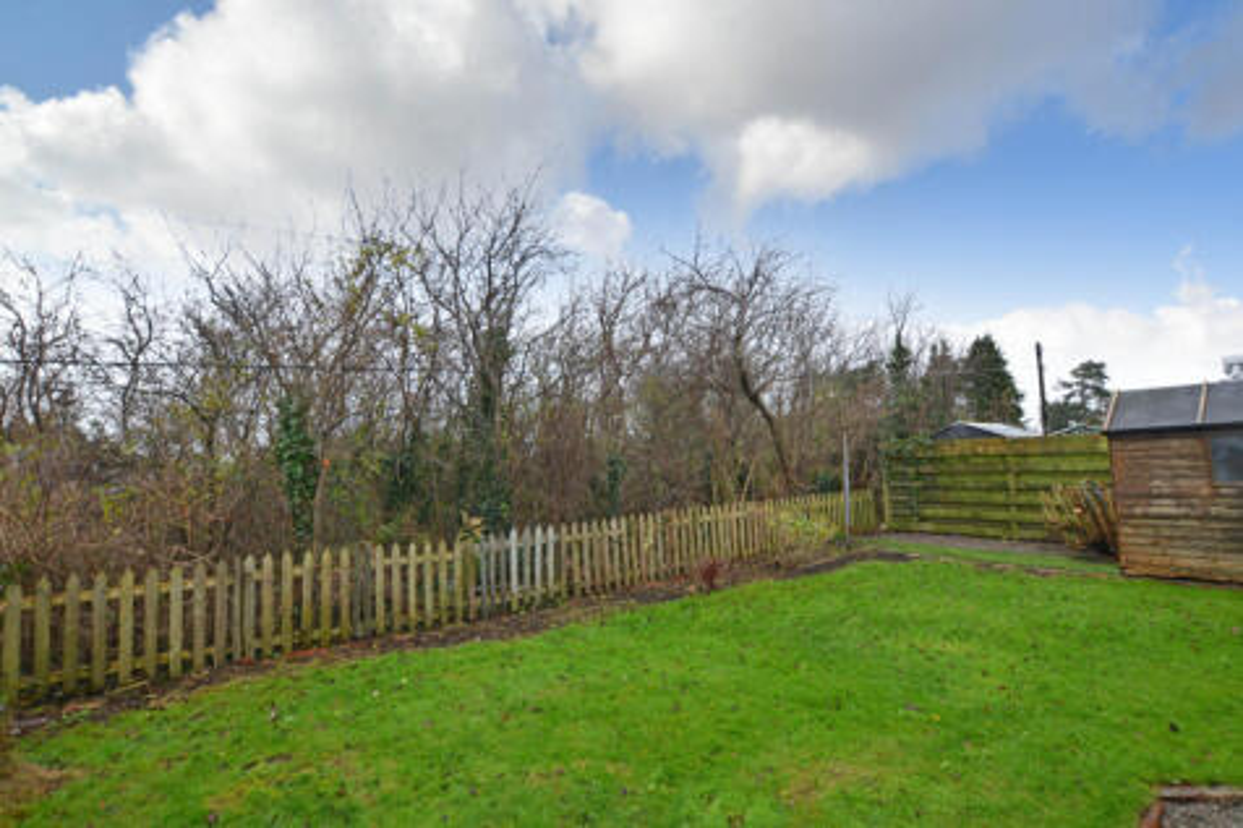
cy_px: 414
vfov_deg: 77.3
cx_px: 622
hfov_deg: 100.4
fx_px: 518
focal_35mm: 15
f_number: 5
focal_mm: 10
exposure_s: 1/100
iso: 400
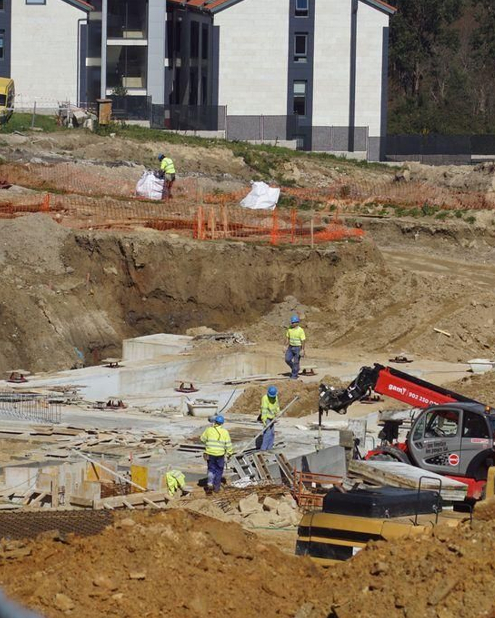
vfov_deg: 9.1
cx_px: 159
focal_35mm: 212
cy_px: 310
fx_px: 3881
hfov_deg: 7.3
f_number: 9
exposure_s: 1/500
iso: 200
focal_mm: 100
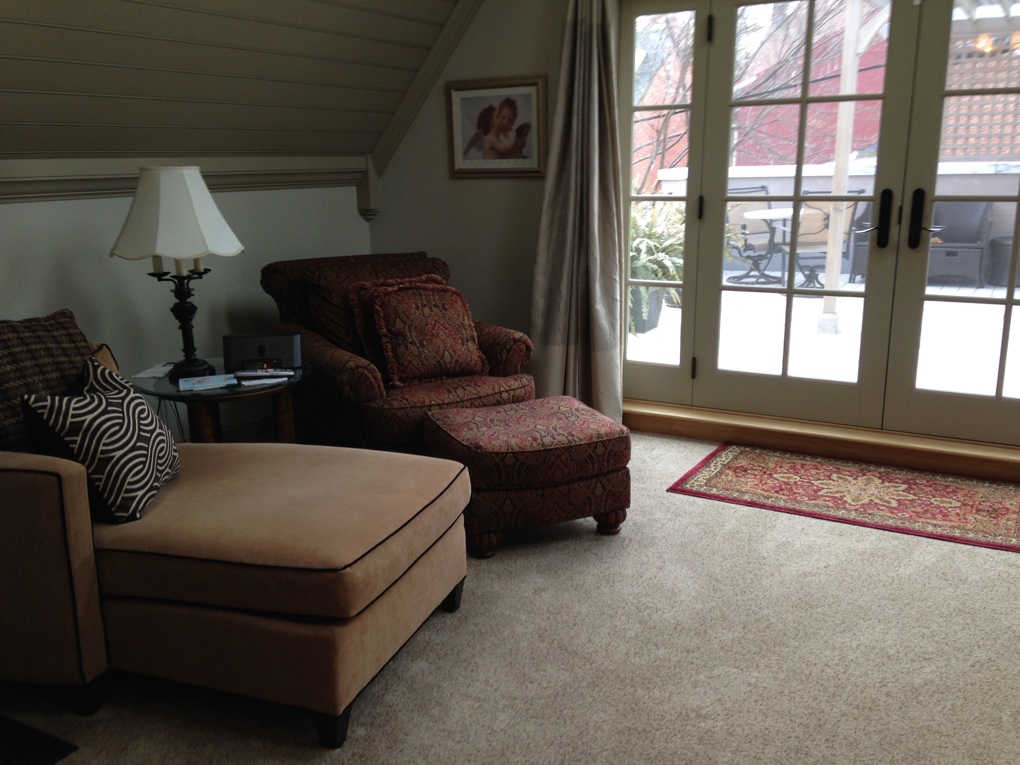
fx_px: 972
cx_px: 510
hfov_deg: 55.4
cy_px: 382
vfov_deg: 42.9
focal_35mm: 33
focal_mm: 4.12
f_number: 2.4
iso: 50
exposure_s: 1/40
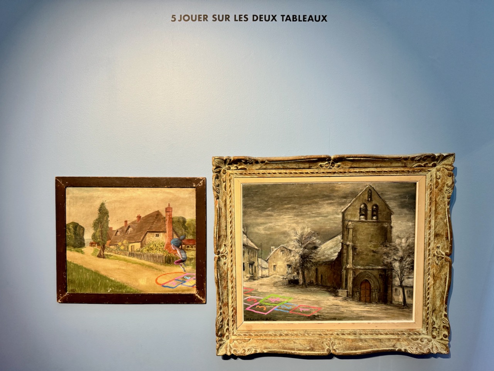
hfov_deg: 71.6
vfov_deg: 56.8
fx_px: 343
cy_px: 186
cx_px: 247
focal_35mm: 24
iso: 200
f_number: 1.78
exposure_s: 1/100
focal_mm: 6.86
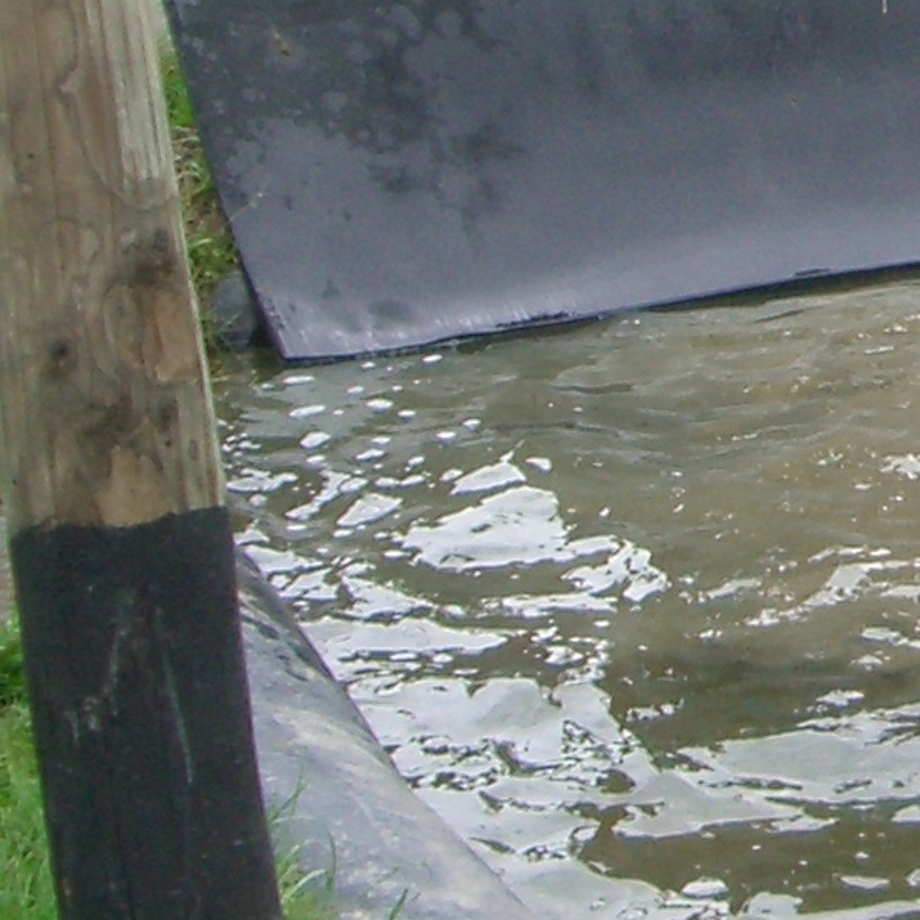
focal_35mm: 132
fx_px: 3969
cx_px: 1500
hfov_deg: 12.4
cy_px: -101
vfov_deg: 13.0
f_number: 2.6
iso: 80
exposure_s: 1/320
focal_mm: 5.8
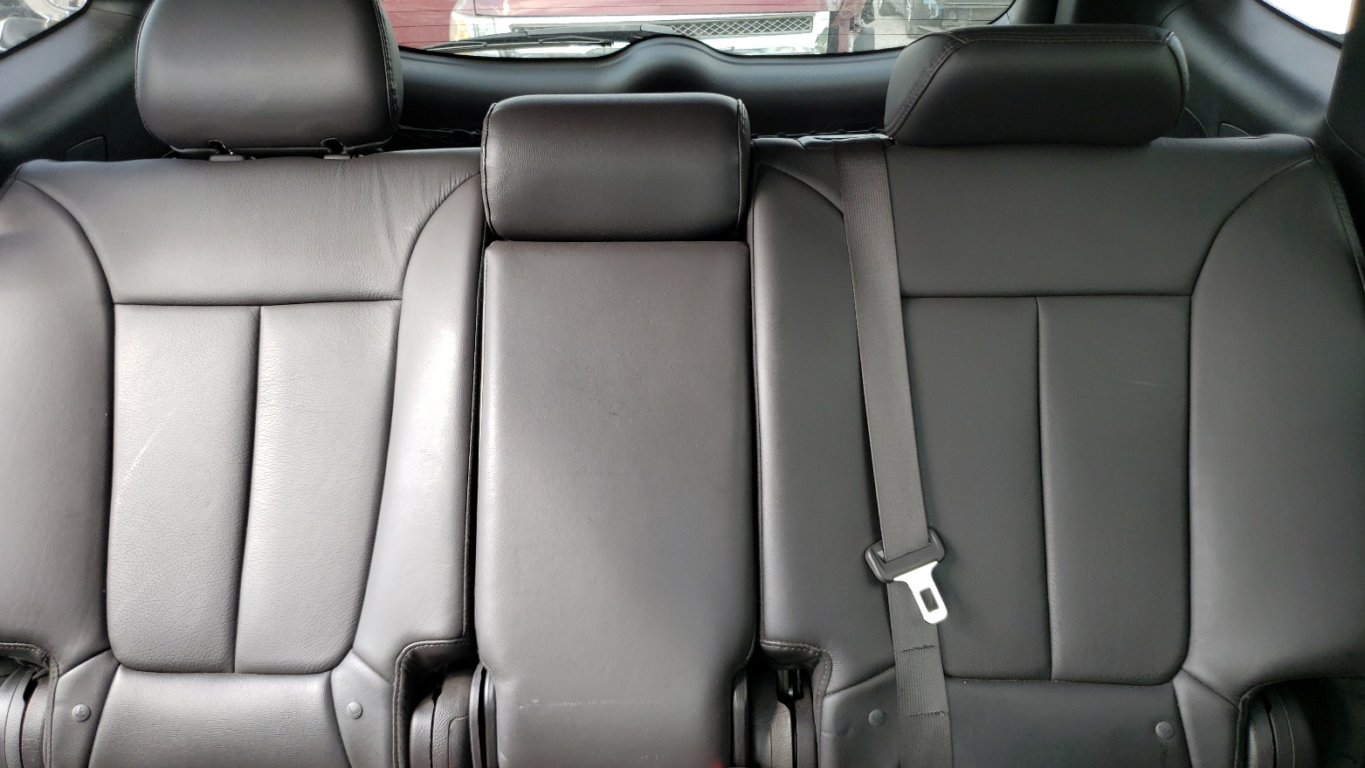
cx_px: 673
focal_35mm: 29
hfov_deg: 66.1
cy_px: 370
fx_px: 1050
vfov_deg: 40.2
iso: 50
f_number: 1.5
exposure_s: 1/141
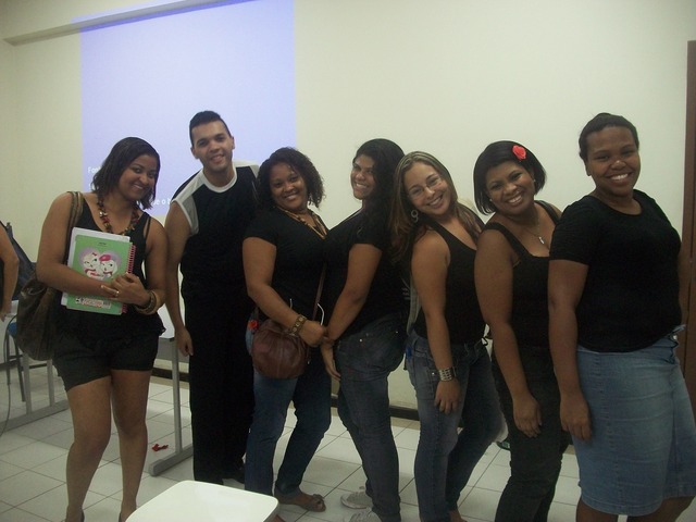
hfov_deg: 56.8
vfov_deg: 44.2
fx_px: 643
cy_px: 261
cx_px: 348
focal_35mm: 32
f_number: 2.9
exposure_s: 1/40
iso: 200
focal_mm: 5.7
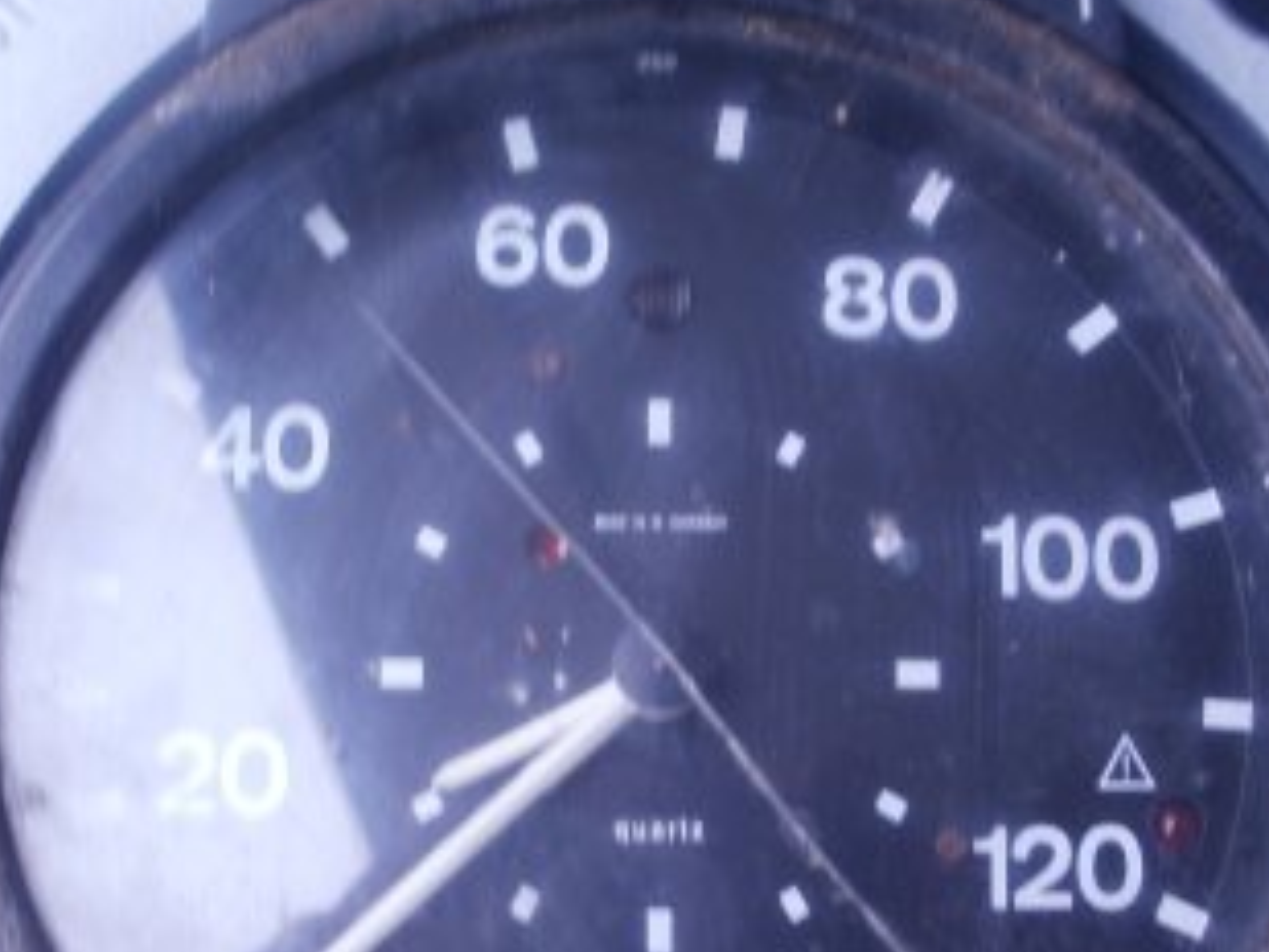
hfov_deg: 32.2
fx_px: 2200
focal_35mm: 60
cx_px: 684
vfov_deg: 24.1
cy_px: 726
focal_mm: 6.3
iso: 100
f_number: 3.5
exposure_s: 1/50
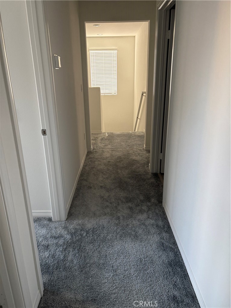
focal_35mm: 26
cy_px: 154
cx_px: 116
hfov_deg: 53.1
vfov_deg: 67.3
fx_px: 231
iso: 125
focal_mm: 5.96
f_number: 1.6
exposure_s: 1/68
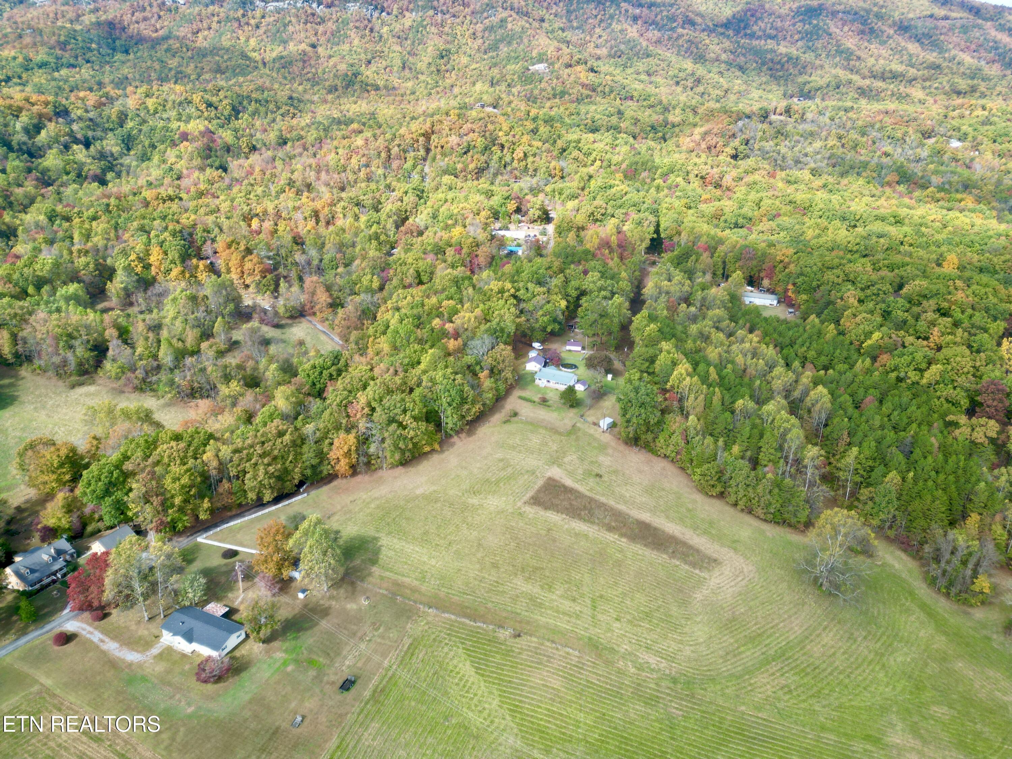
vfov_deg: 56.8
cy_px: 380
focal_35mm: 24
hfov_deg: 71.6
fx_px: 702
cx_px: 506
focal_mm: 6.72
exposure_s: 1/1000
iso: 100
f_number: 1.7
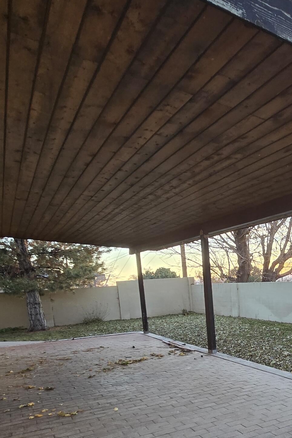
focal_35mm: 28
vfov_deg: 61.8
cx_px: 251
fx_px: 341
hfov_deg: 43.3
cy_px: 328
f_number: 2.2
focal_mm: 2.2
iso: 125
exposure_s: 1/60
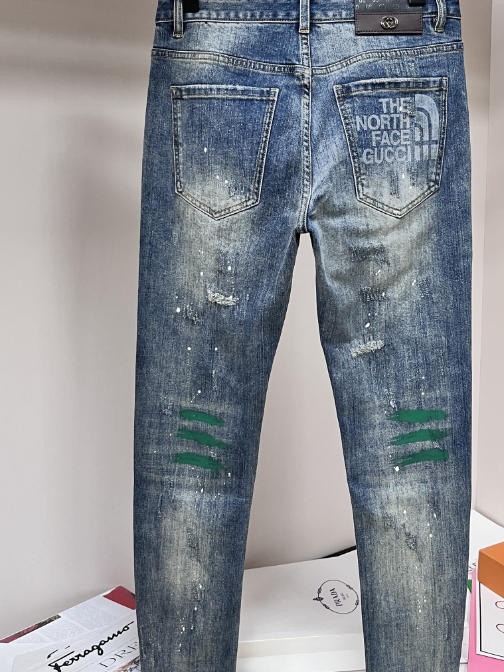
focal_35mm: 37
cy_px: 280
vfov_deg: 49.9
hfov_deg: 38.6
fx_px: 718
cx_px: 274
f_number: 1.6
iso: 125
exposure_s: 1/83
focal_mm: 5.1
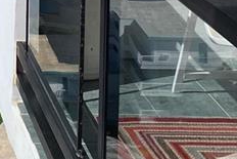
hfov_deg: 13.6
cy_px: -170
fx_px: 922
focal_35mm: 140
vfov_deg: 9.2
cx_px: -137
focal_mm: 4.25
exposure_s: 1/4608
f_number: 1.8
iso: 32
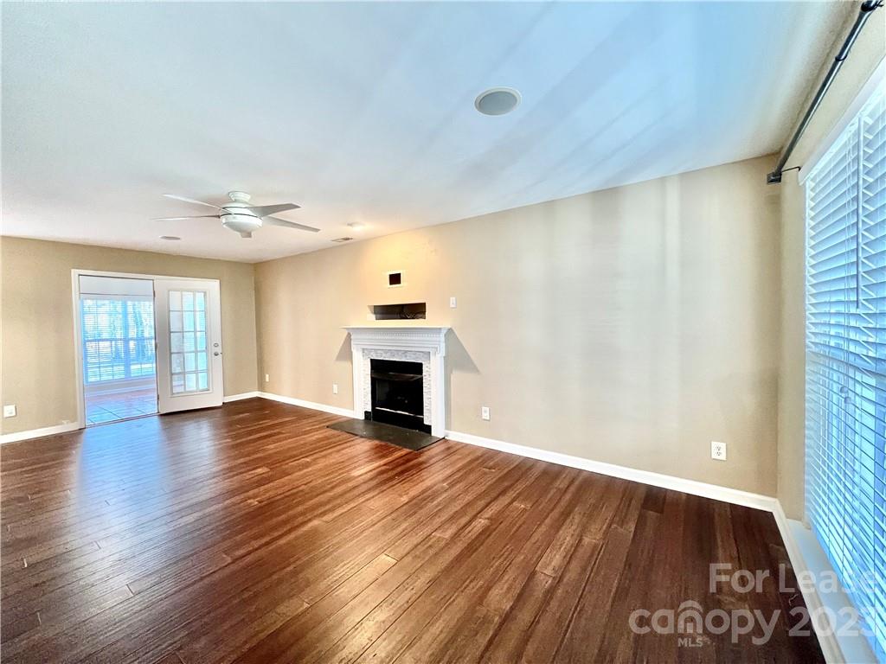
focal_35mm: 13
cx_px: 443
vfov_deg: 89.9
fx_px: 333
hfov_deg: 106.2
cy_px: 332
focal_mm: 1.57
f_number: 1.8
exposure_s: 1/60
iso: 500
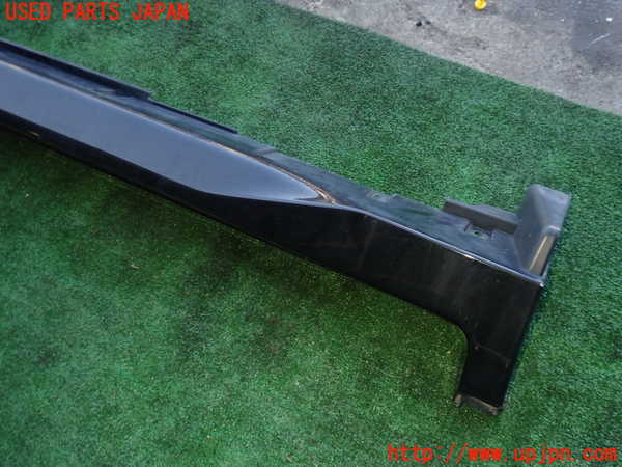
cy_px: 234
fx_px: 539
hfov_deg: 60.0
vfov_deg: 46.8
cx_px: 311
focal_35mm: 30
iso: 200
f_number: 6.3
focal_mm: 5.4
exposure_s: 1/30
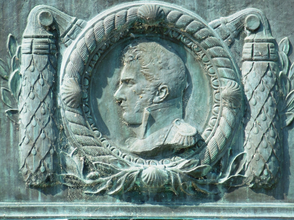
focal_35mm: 454
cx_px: 147
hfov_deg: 4.4
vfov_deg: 3.3
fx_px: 3856
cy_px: 110
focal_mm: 81
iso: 125
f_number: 5.9
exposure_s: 1/250
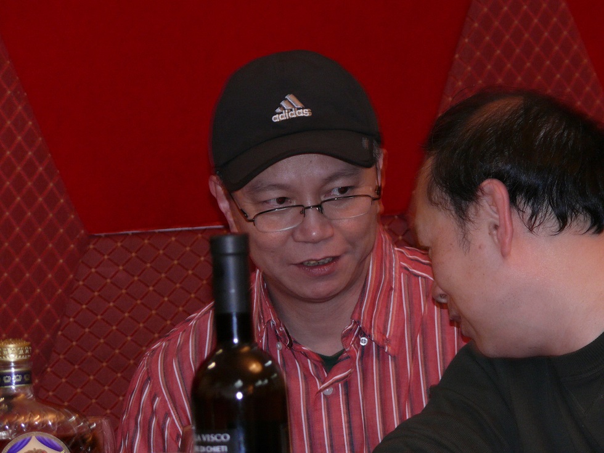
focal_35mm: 227
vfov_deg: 6.5
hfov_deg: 8.7
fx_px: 3961
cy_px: 226
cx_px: 302
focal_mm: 43
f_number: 4.5
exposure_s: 1/15
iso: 200
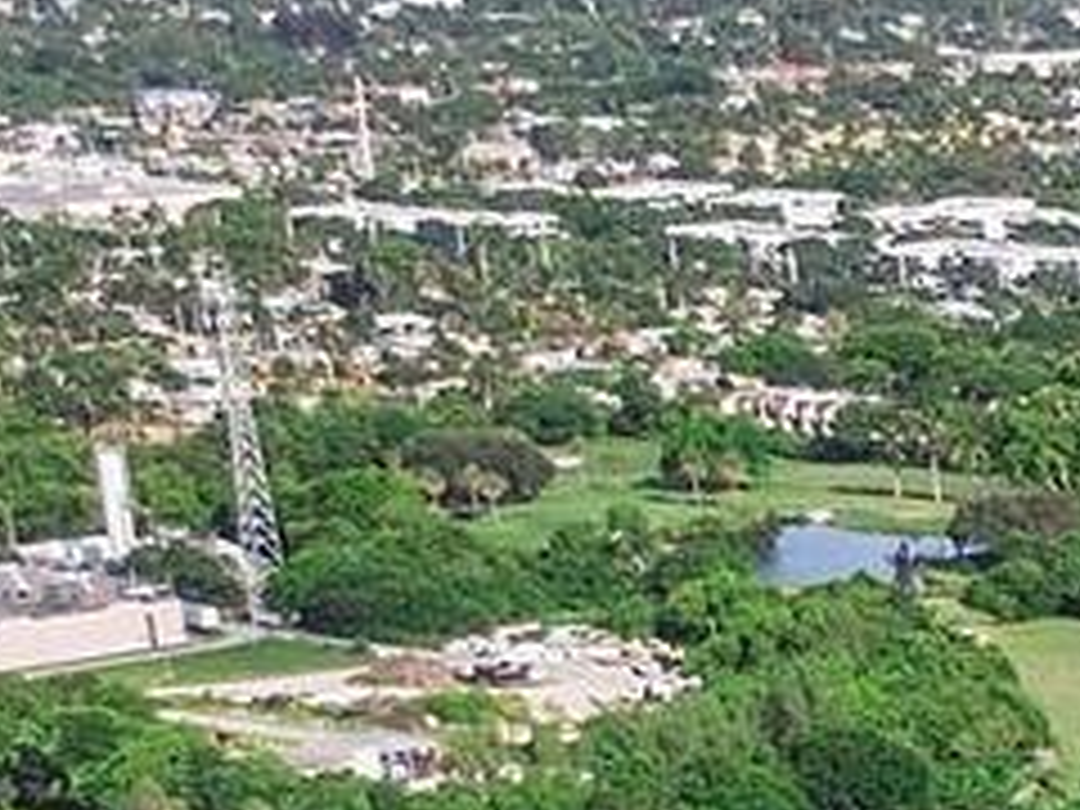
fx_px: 4992
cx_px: 2412
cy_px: 1645
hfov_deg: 10.8
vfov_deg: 8.7
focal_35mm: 160
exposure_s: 1/2000
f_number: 2.8
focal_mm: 4.39
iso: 100
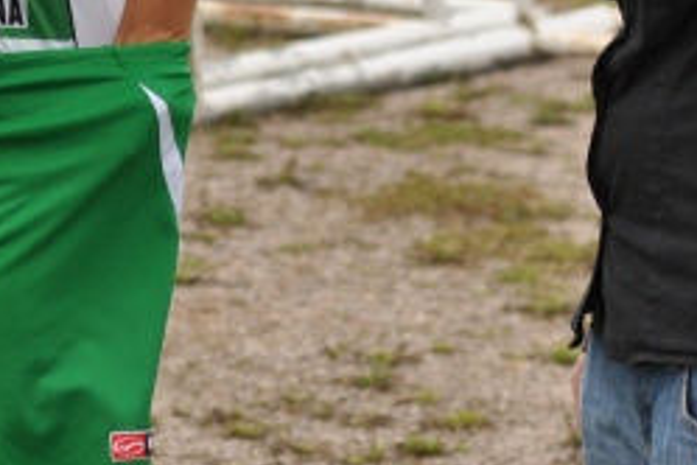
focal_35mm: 338
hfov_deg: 6.0
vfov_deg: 4.1
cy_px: -84
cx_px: -258
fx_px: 6544
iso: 200
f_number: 4
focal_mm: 70
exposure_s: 1/800
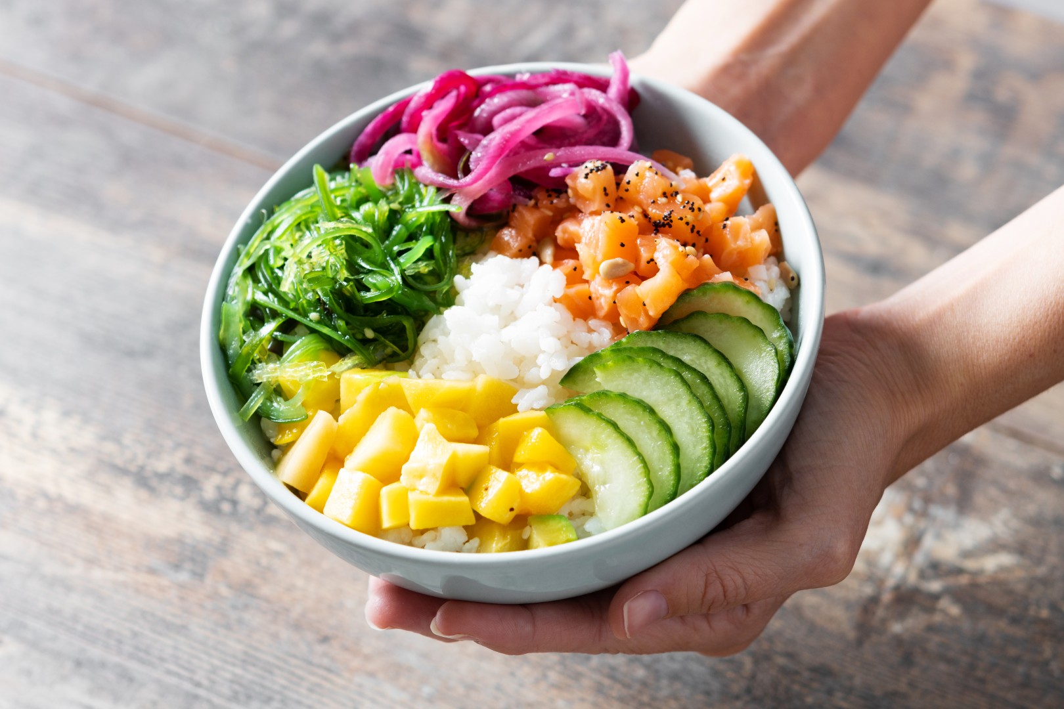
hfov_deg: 22.6
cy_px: 354
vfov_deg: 15.2
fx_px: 2660
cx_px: 532
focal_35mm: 90
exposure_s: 1/200
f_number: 4.5
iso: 100
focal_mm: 60
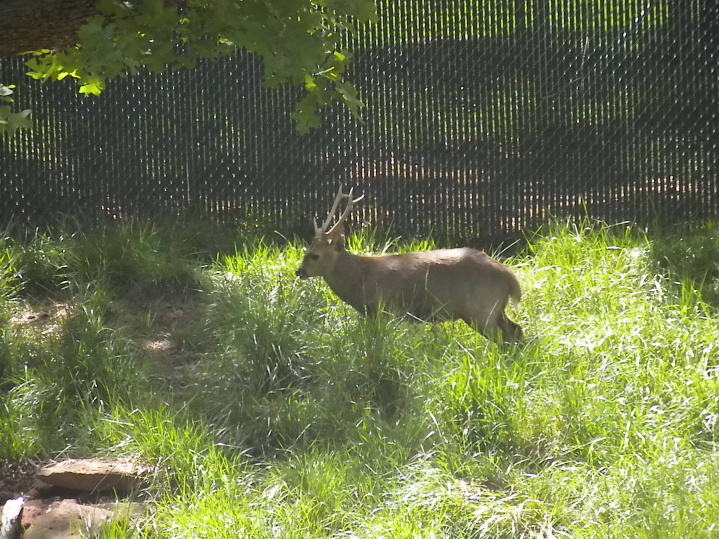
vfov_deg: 6.2
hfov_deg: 8.3
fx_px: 4943
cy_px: 270
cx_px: 360
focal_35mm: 238
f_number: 5.2
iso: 640
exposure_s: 1/484
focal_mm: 42.1
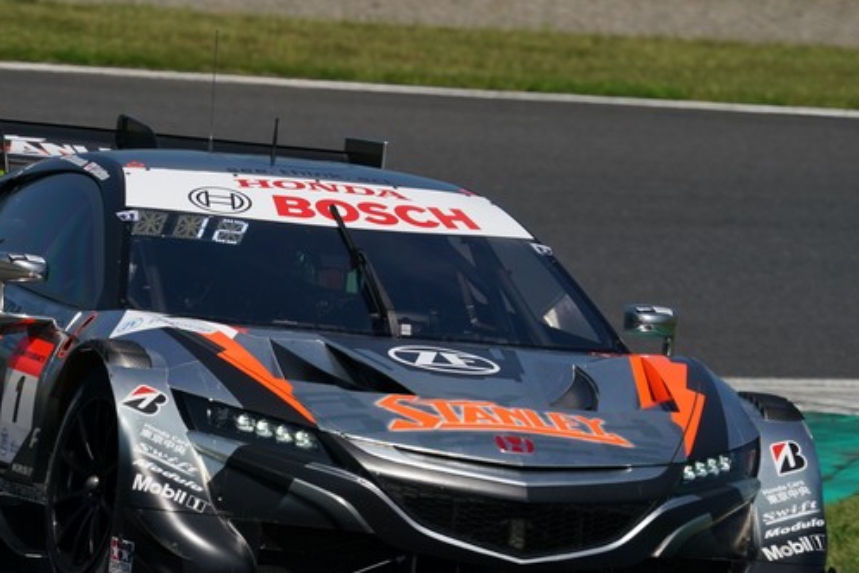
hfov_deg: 2.4
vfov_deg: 1.6
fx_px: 20686
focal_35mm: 867
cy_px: 343
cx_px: 271
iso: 250
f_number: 11
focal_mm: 600
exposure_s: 1/800
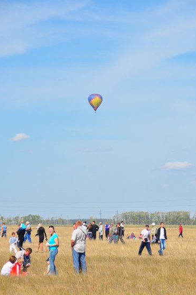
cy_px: 156
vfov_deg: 10.1
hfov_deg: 6.7
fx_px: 1667
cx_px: 105
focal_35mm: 204
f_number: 8
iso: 200
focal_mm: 125
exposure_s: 1/125
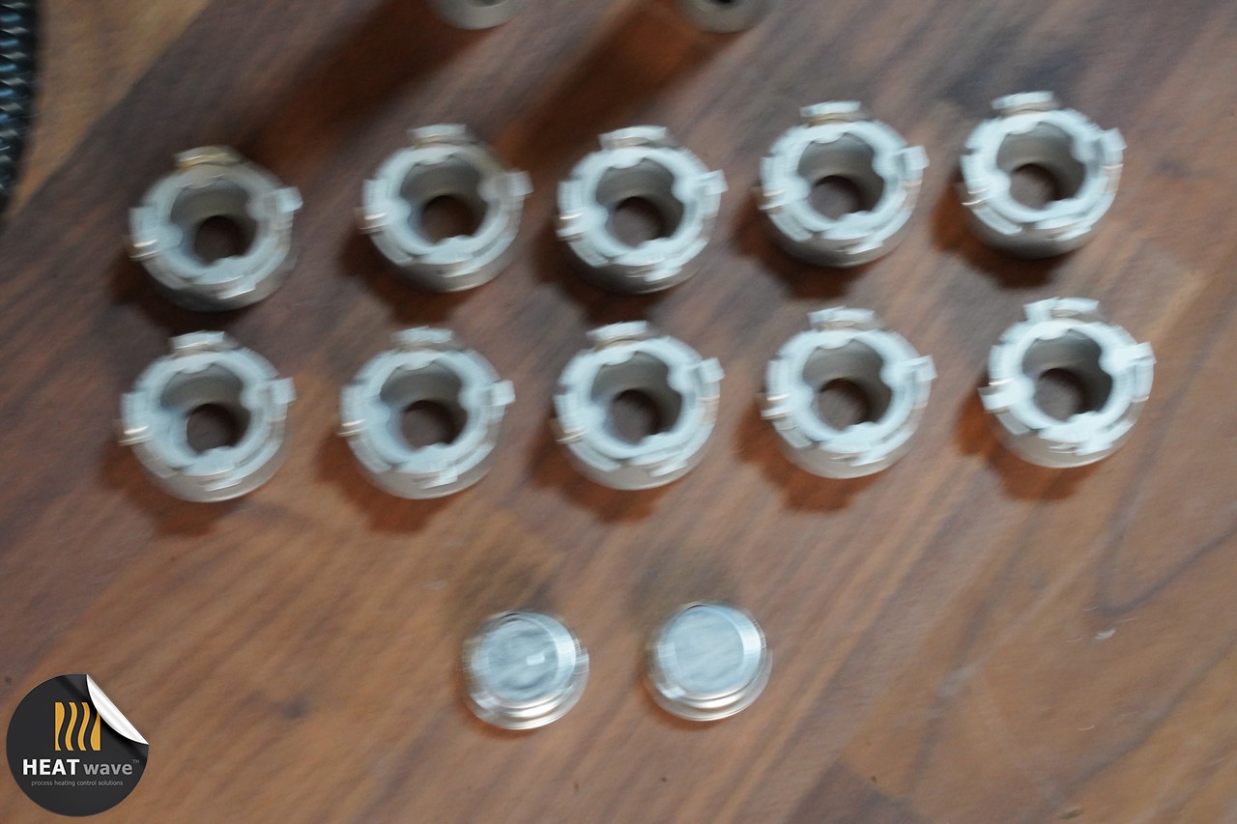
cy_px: 412
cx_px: 618
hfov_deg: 19.5
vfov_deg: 13.0
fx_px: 3607
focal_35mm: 105
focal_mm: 105
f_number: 20
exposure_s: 1/20
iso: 12800
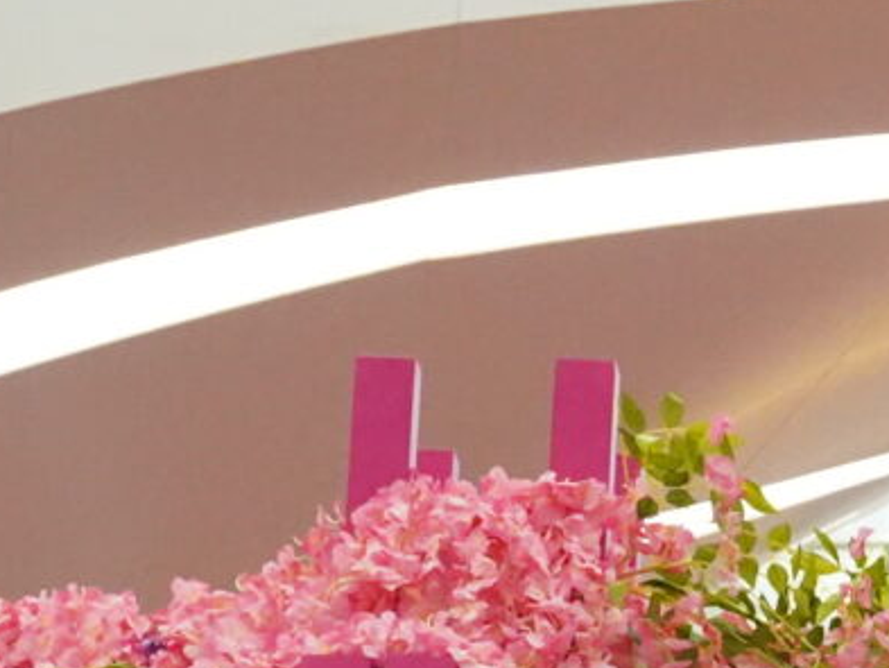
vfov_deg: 6.4
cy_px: 1672
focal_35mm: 219
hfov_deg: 8.7
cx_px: 1561
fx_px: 5626
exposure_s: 1/160
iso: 8000
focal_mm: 35
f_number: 5
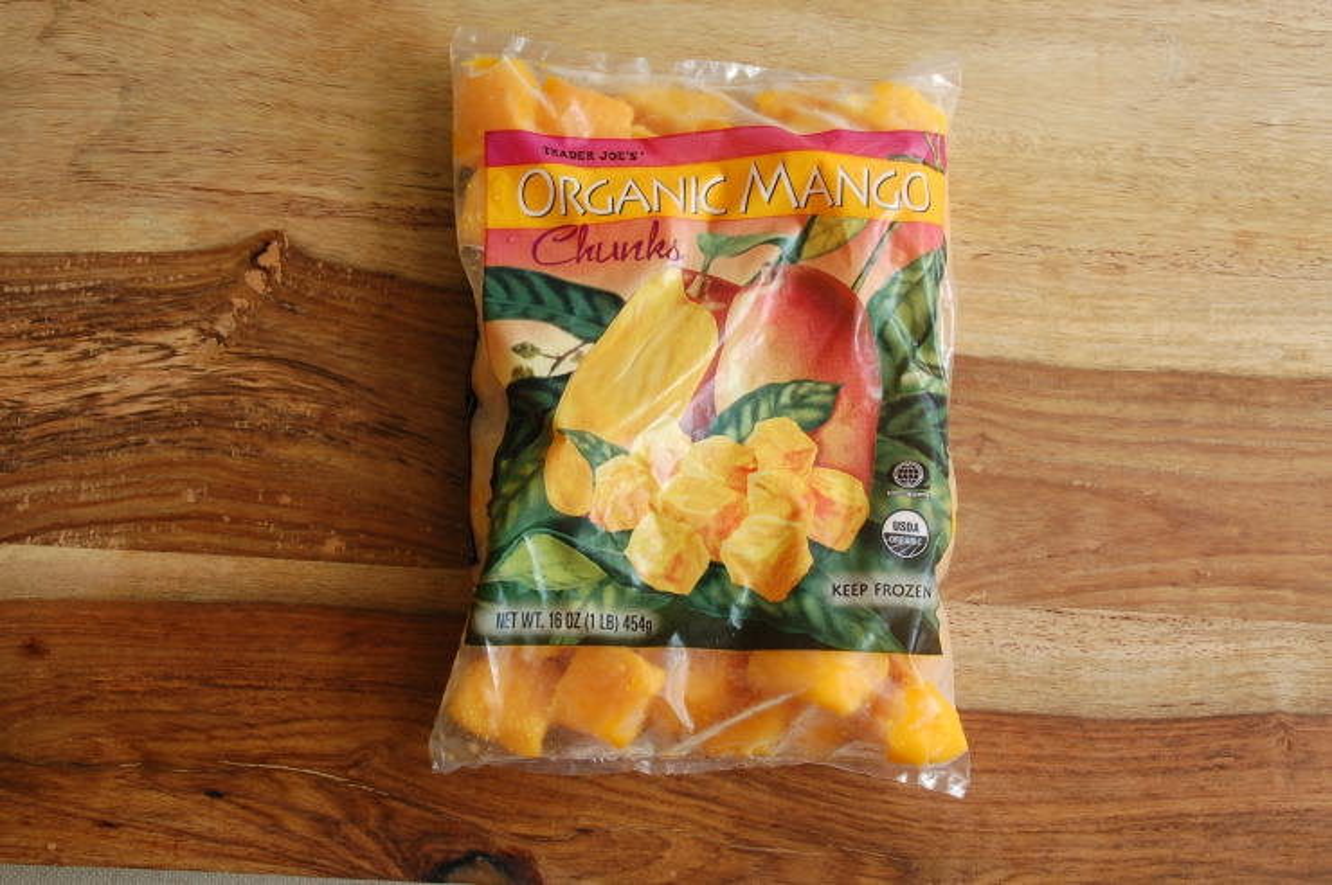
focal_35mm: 57
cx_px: 666
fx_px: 2107
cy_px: 442
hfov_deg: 35.1
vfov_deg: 23.7
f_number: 9
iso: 400
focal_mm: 38
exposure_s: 1/50
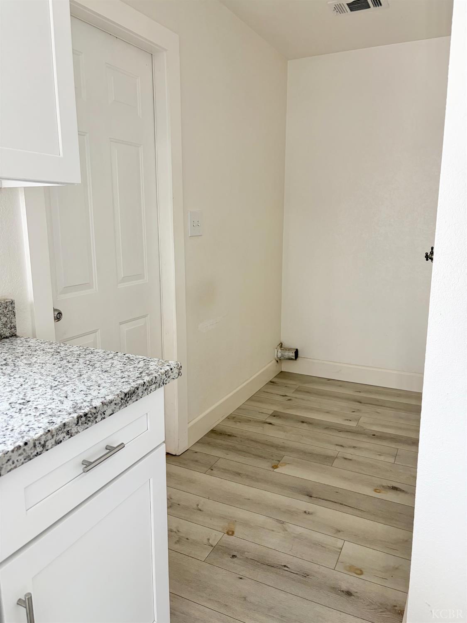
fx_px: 467
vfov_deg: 67.3
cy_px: 312
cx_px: 234
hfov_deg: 53.1
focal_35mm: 26
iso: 125
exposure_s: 1/65
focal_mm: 5.96
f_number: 1.6
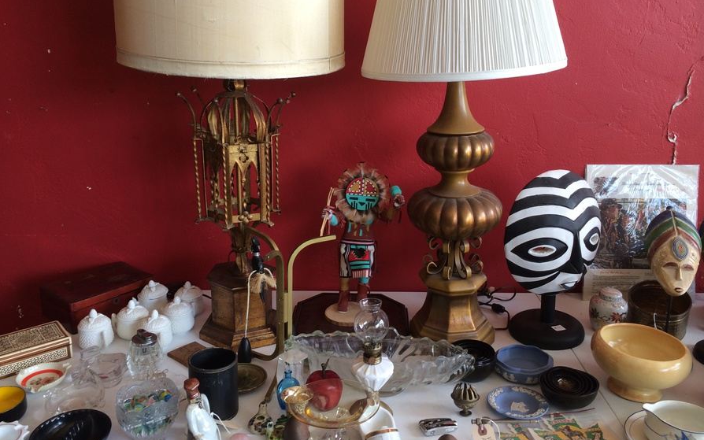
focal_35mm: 32
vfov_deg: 39.4
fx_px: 614
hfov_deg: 59.6
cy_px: 200
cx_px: 353
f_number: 2.2
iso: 32
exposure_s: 1/60
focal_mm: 4.12
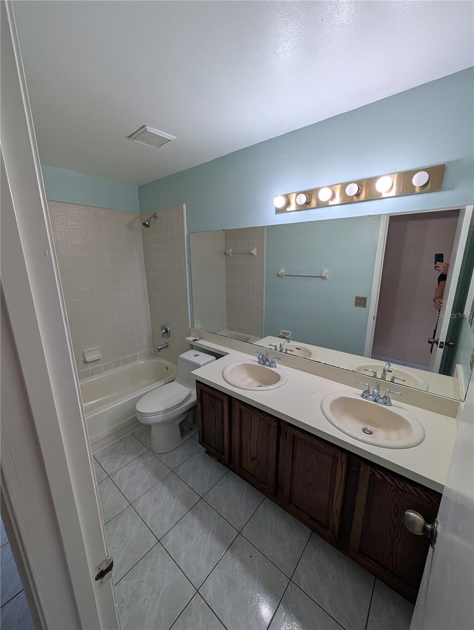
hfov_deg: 94.6
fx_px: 219
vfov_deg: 110.5
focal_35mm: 12
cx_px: 237
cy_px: 315
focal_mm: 2.02
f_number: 1.7
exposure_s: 1/95.8
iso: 51
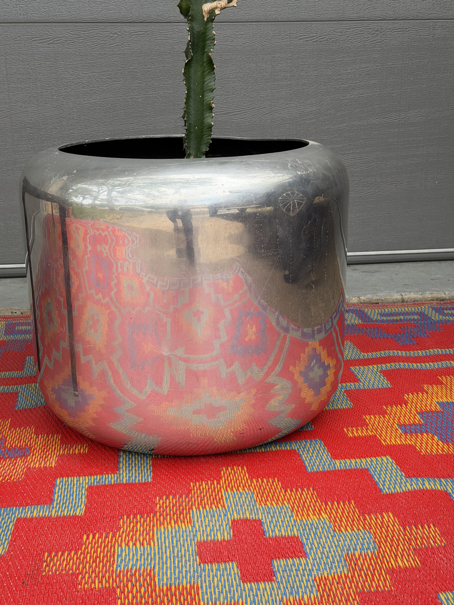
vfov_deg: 39.7
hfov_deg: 30.3
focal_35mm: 48
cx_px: 227
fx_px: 839
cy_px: 302
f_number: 1.78
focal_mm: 6.76
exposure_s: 1/855
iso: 80
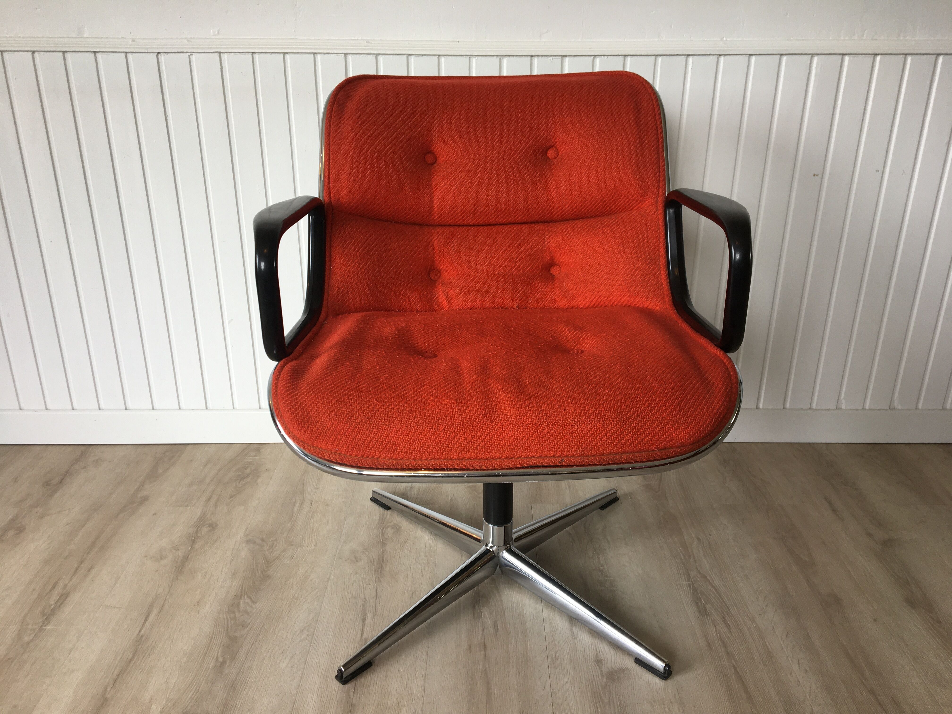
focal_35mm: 29
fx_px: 798
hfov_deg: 61.7
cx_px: 476
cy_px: 357
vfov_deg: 48.2
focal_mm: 4.15
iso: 32
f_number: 2.2
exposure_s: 1/50
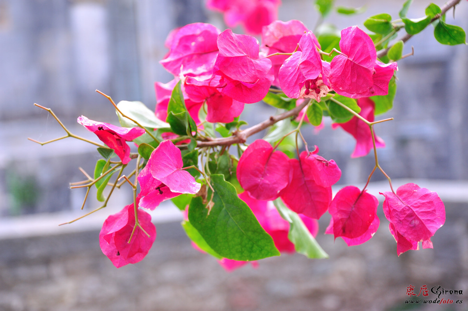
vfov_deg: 21.5
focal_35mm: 63
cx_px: 234
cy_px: 156
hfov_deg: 31.9
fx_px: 818
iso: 200
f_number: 4.8
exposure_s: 1/125
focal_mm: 42
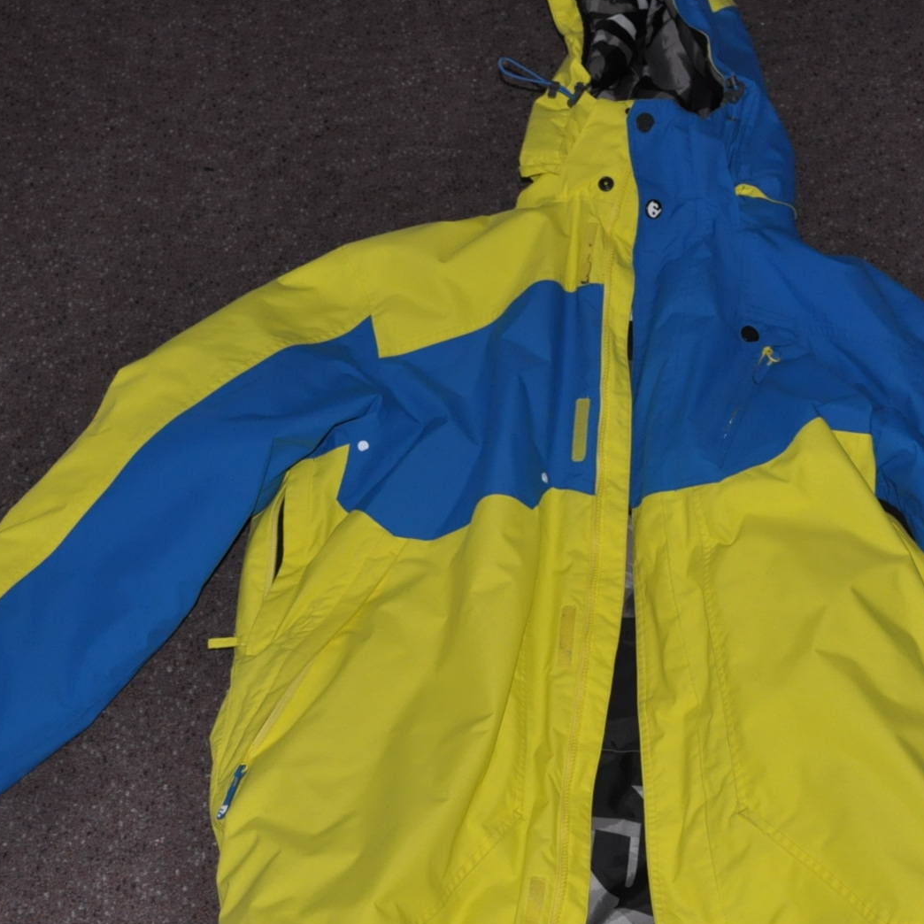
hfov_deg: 25.3
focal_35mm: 68
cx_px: 582
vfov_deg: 25.3
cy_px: 581
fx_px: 2054
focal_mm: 26
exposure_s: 1/30
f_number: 4
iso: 800
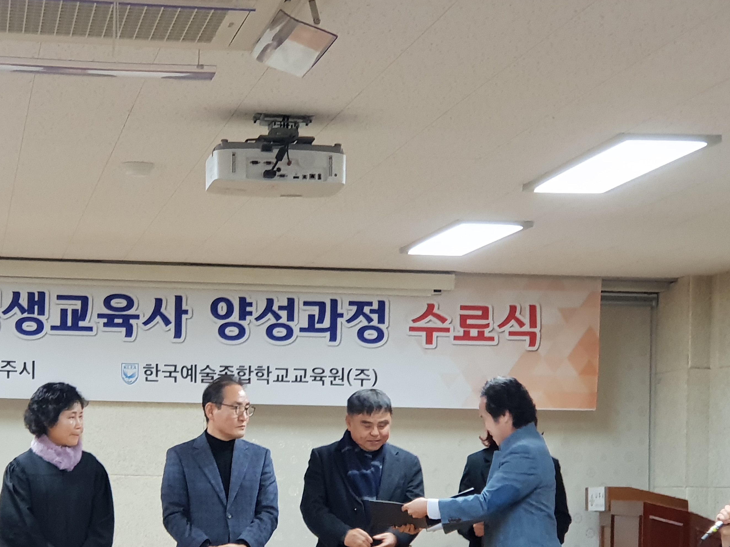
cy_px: 414
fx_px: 1666
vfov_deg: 18.5
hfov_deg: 24.7
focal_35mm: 79
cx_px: 291
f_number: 2.4
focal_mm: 6
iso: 200
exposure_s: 1/30
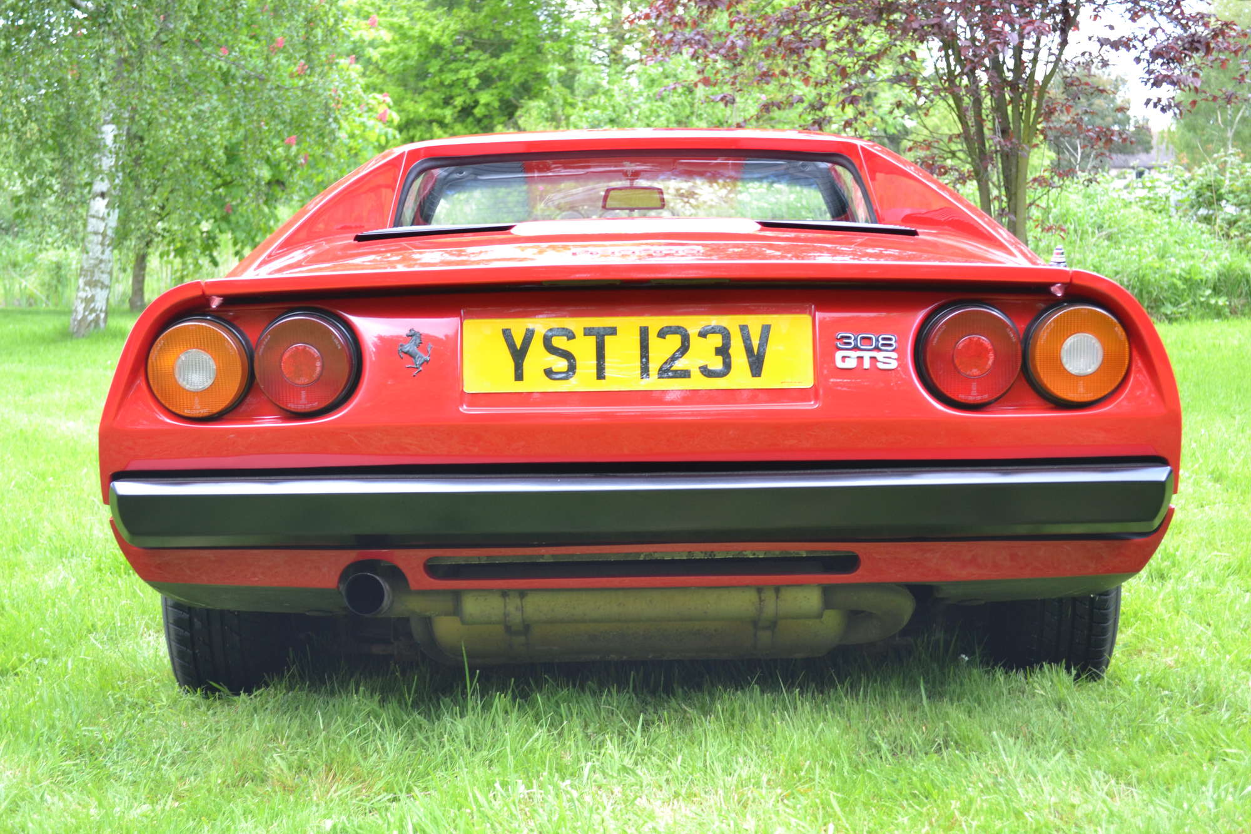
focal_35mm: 54
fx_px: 1876
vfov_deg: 25.1
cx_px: 626
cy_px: 417
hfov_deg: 36.9
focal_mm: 36
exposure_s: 1/125
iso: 360
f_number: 5.6
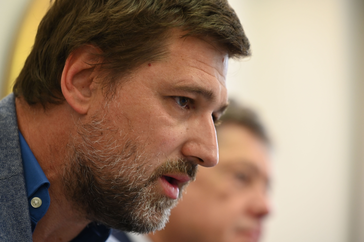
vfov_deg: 6.9
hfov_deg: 10.3
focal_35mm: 200
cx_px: 182
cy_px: 121
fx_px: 2021
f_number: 4
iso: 2000
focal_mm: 200
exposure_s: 1/125
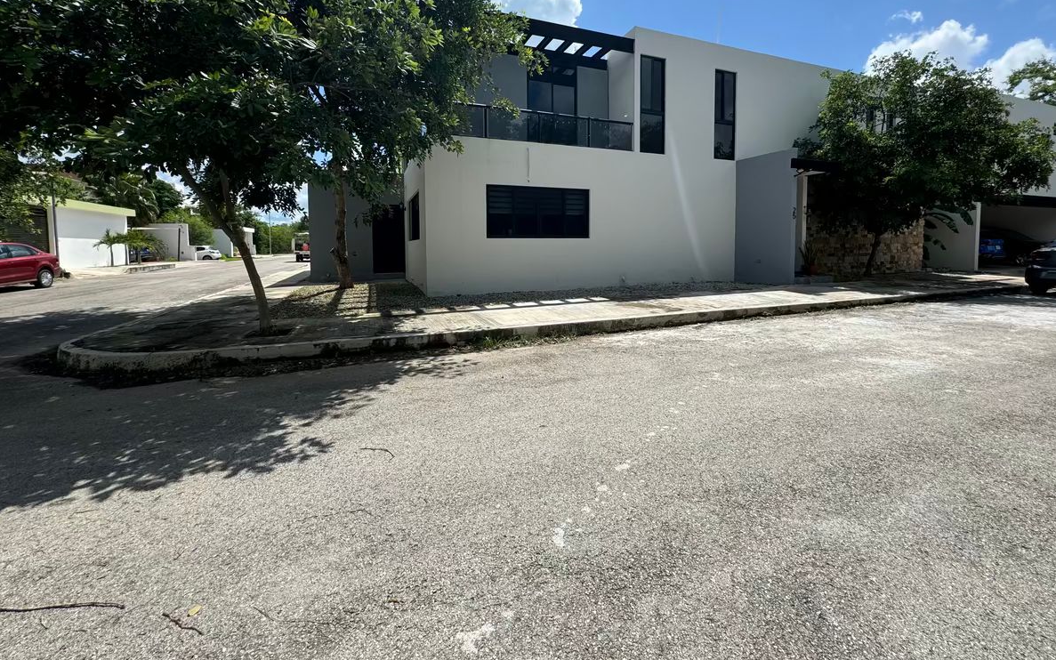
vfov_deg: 74.1
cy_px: 270
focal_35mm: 15
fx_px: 432
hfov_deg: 101.5
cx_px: 533
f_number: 2.2
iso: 50
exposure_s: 1/2415
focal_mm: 2.22
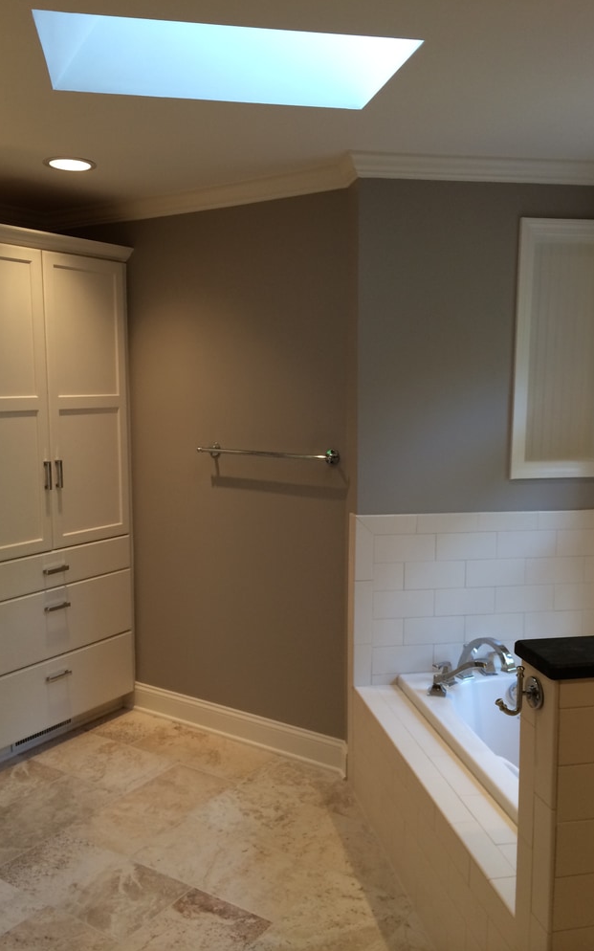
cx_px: 294
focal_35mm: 32
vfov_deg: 59.7
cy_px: 475
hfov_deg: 39.4
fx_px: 829
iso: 40
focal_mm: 4.12
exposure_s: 1/30
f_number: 2.2
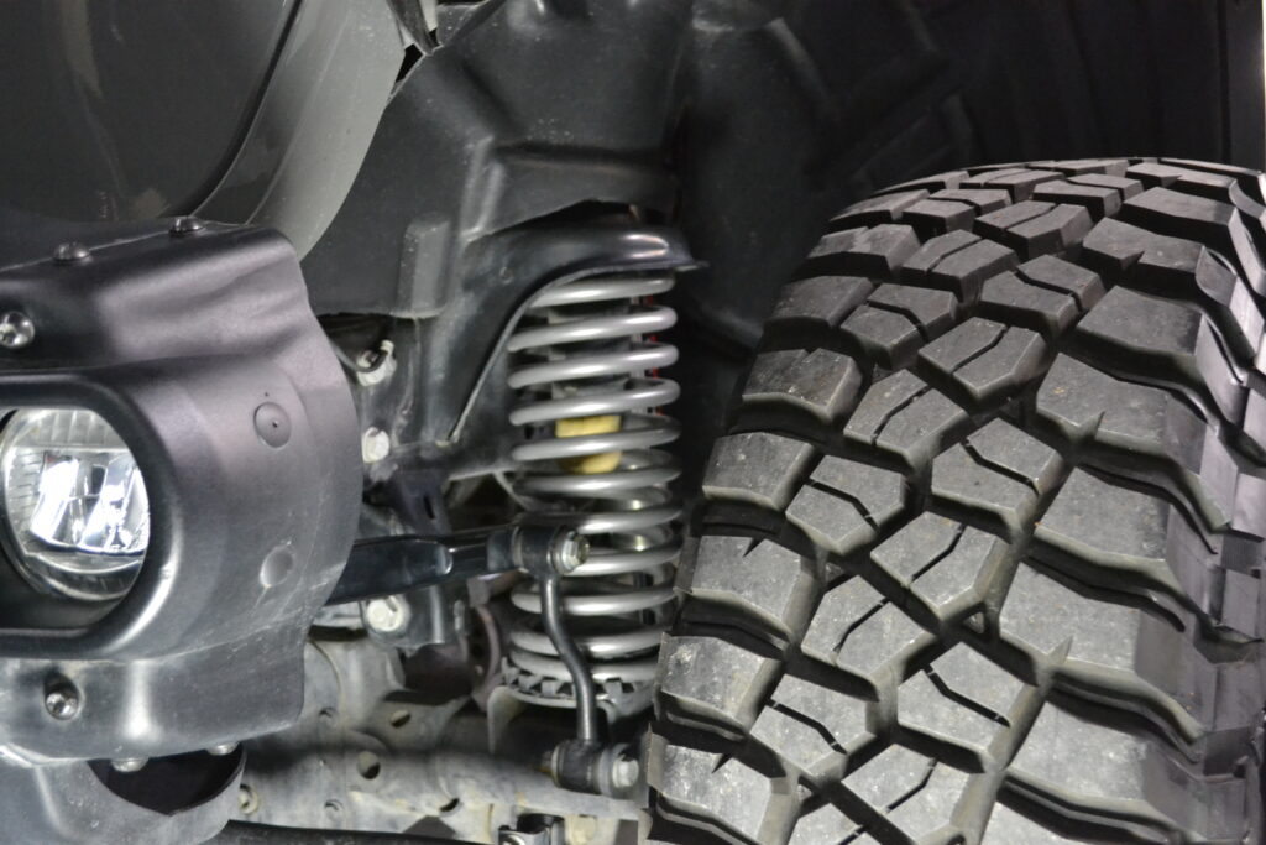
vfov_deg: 25.8
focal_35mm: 52
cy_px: 422
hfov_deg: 37.8
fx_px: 1846
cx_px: 633
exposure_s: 1/30
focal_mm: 35
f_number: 5
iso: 3200
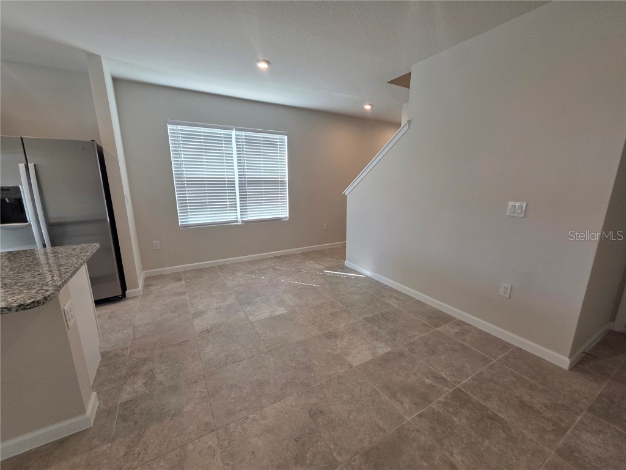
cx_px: 313
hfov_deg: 106.2
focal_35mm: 13
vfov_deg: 89.9
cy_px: 235
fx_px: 235
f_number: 1.9
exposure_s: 1/120
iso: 64
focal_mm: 2.2
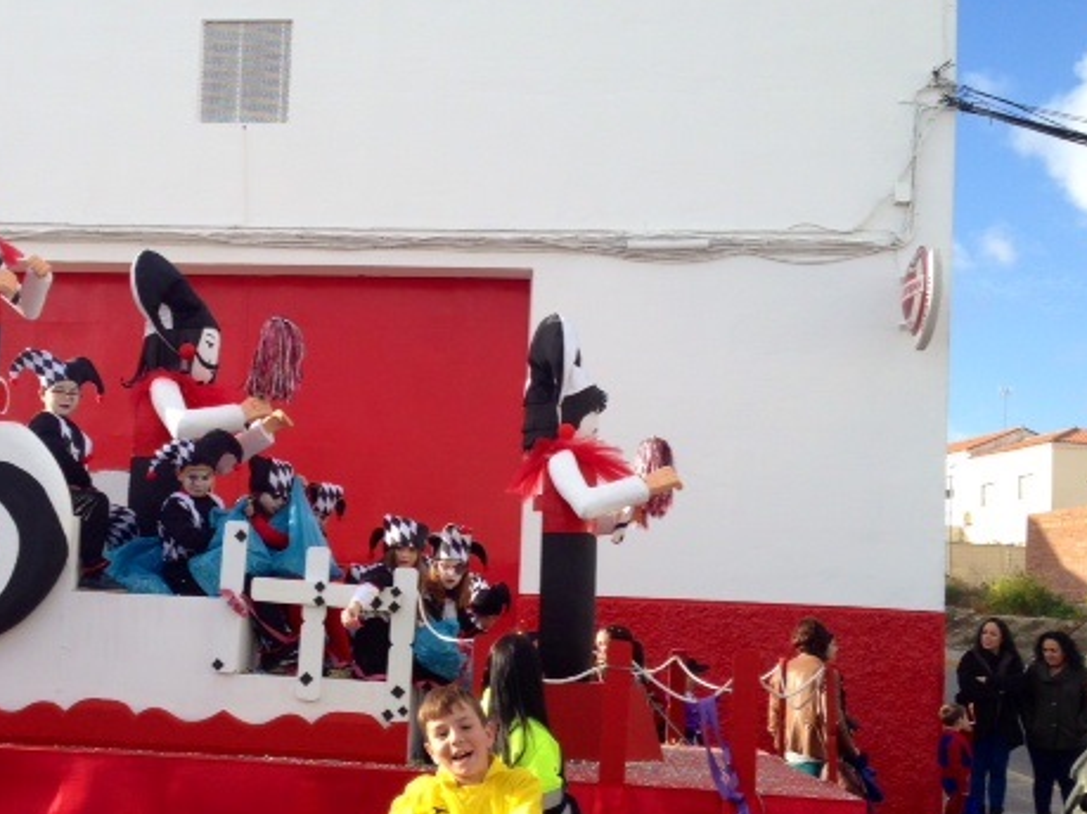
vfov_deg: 31.4
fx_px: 1444
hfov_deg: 40.9
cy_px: 509
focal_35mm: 46
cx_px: 393
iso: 50
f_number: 2.4
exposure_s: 1/742
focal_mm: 4.12
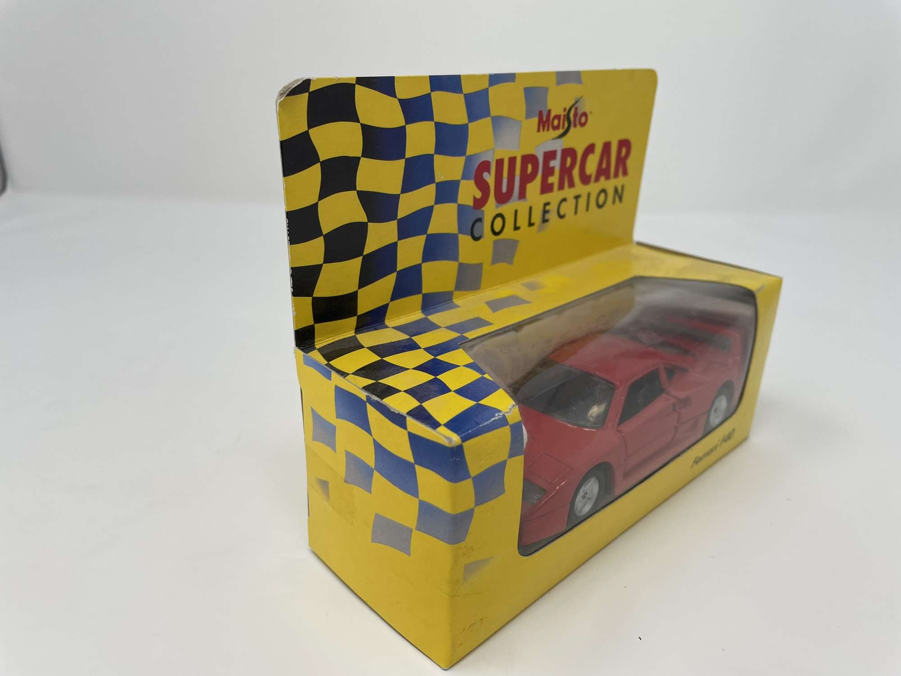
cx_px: 450
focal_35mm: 26
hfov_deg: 67.3
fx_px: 677
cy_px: 338
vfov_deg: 53.1
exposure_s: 1/396
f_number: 1.6
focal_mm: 4.2
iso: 32
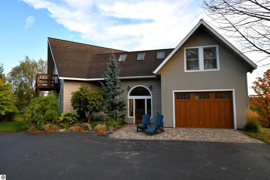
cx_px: 135
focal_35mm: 22
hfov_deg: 78.6
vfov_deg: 57.2
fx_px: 165
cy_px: 90
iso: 250
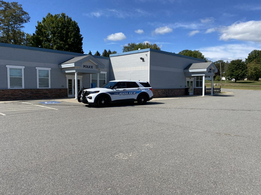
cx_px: 130
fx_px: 196
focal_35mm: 26
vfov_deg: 53.1
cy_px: 98
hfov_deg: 67.3
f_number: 1.8
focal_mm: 4.25
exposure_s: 1/3401
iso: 32
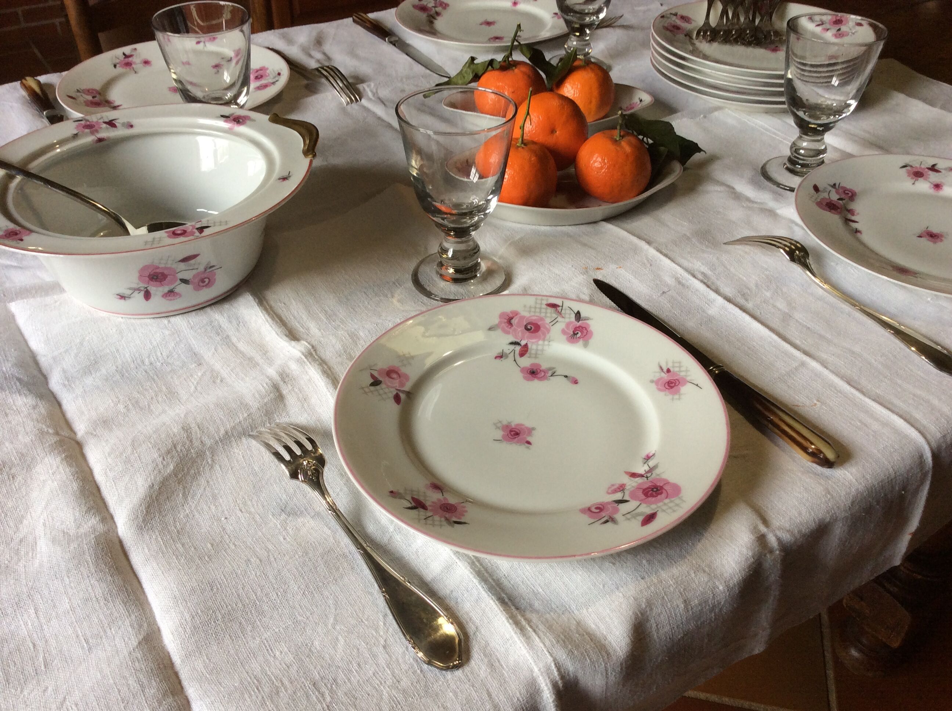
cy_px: 356
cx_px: 476
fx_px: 879
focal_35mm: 32
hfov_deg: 56.9
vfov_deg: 44.1
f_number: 2.4
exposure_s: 1/50
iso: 50
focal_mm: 3.3
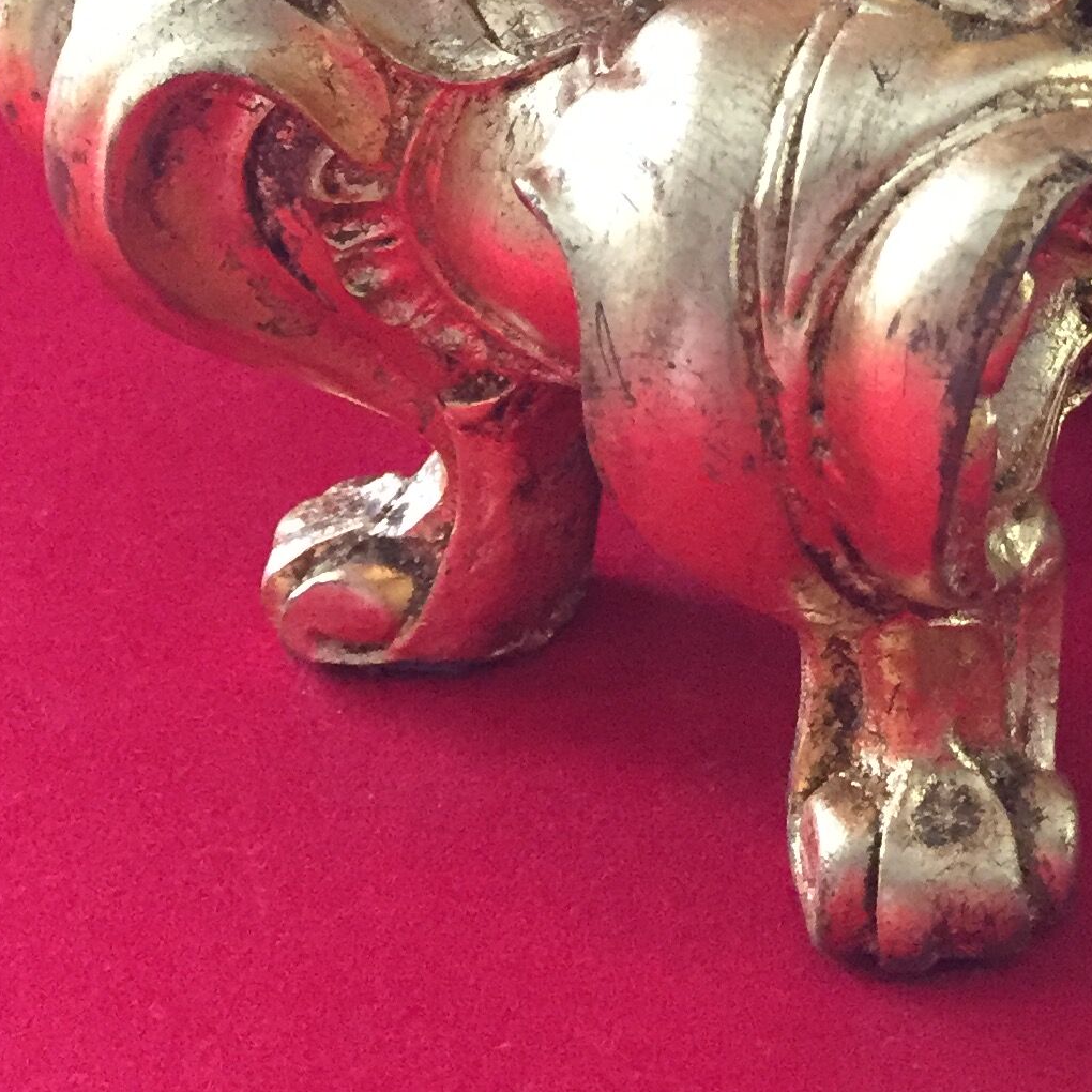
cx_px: 1197
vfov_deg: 18.3
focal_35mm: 82
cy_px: -647
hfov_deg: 20.2
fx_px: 2927
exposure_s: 1/33
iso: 250
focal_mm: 4.15
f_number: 2.2
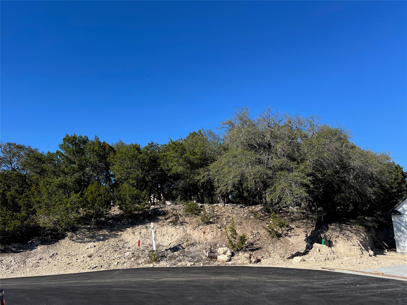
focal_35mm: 26
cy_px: 152
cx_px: 204
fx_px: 306
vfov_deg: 53.1
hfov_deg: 67.3
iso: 50
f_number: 1.5
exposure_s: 1/3165
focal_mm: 5.7
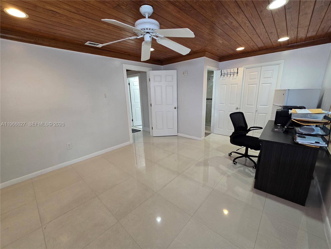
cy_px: 124
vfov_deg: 89.9
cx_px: 166
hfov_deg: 106.2
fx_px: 124
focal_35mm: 13
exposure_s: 1/60
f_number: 2.2
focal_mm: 2.2
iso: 200
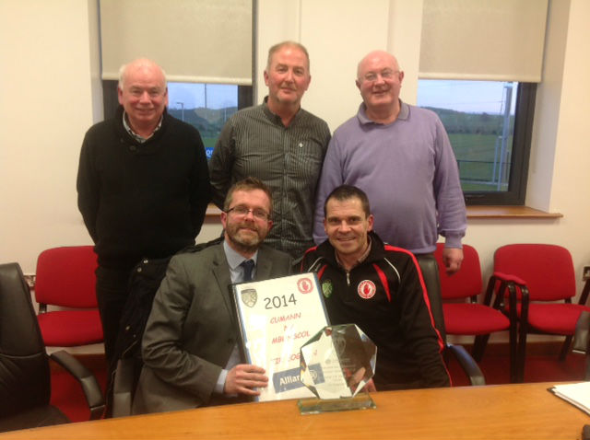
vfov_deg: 40.6
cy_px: 220
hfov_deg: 52.7
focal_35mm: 35
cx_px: 295
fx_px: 596
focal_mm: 4.28
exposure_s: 1/15
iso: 50
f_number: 2.4
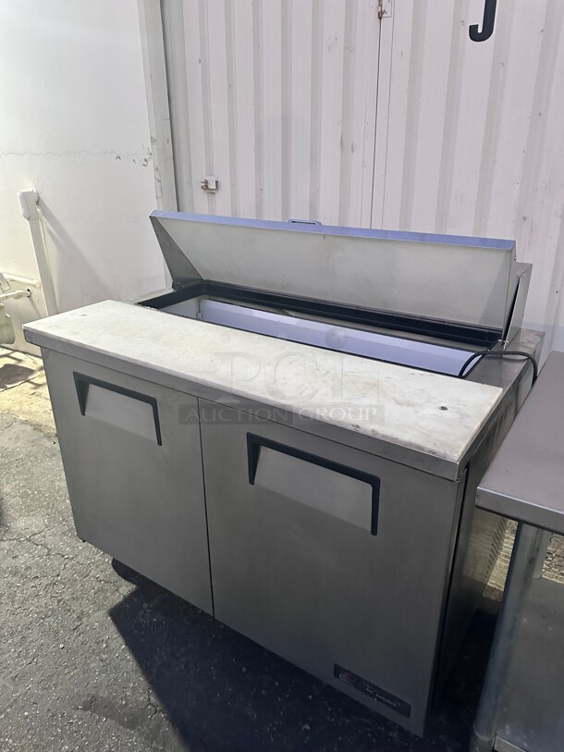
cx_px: 282
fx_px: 521
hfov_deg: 56.8
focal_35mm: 24
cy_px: 376
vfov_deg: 71.6
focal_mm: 6.86
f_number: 1.78
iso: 640
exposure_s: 1/60
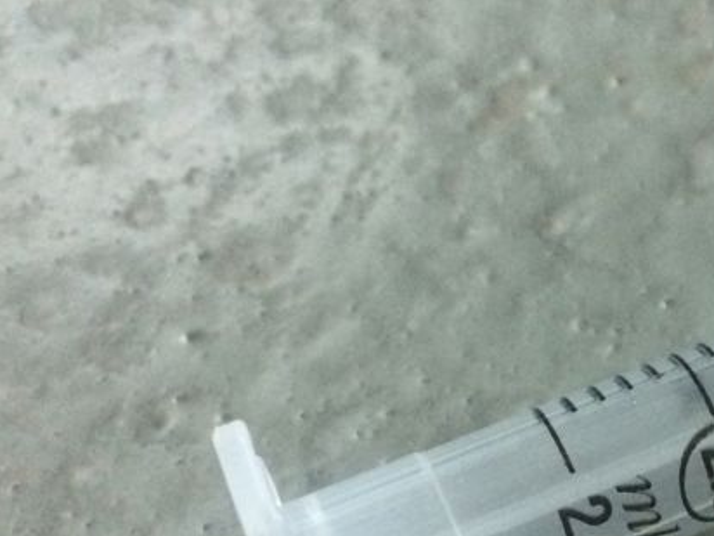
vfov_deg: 19.8
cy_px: 552
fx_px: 1485
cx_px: 678
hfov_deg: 25.9
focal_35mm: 72
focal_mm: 4.15
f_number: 2.2
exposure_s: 1/33
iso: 250
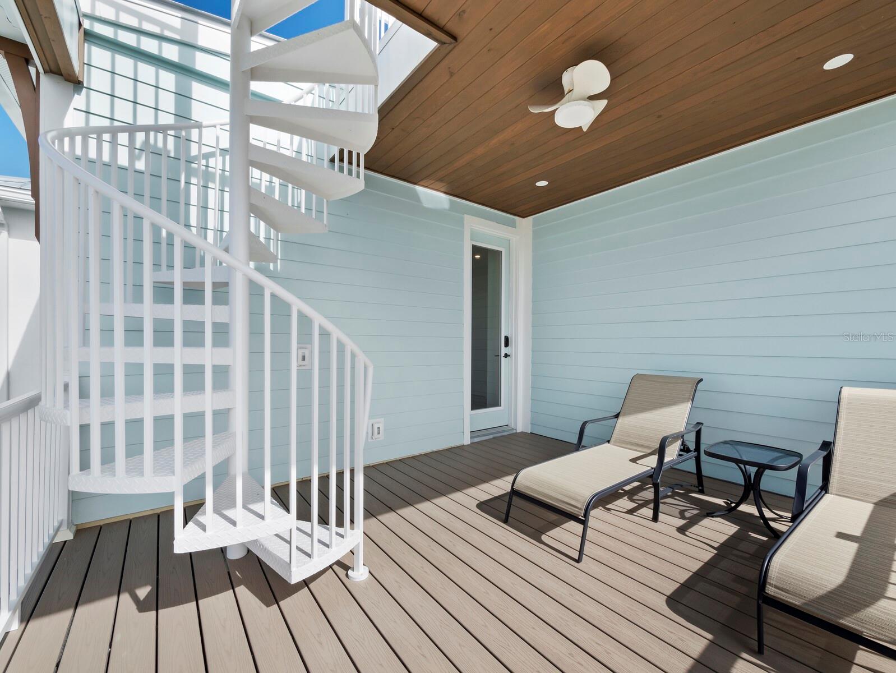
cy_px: 336
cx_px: 448
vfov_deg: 85.7
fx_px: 363
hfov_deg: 102.0
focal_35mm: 14
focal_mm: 7
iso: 200
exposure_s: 1/60
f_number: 11
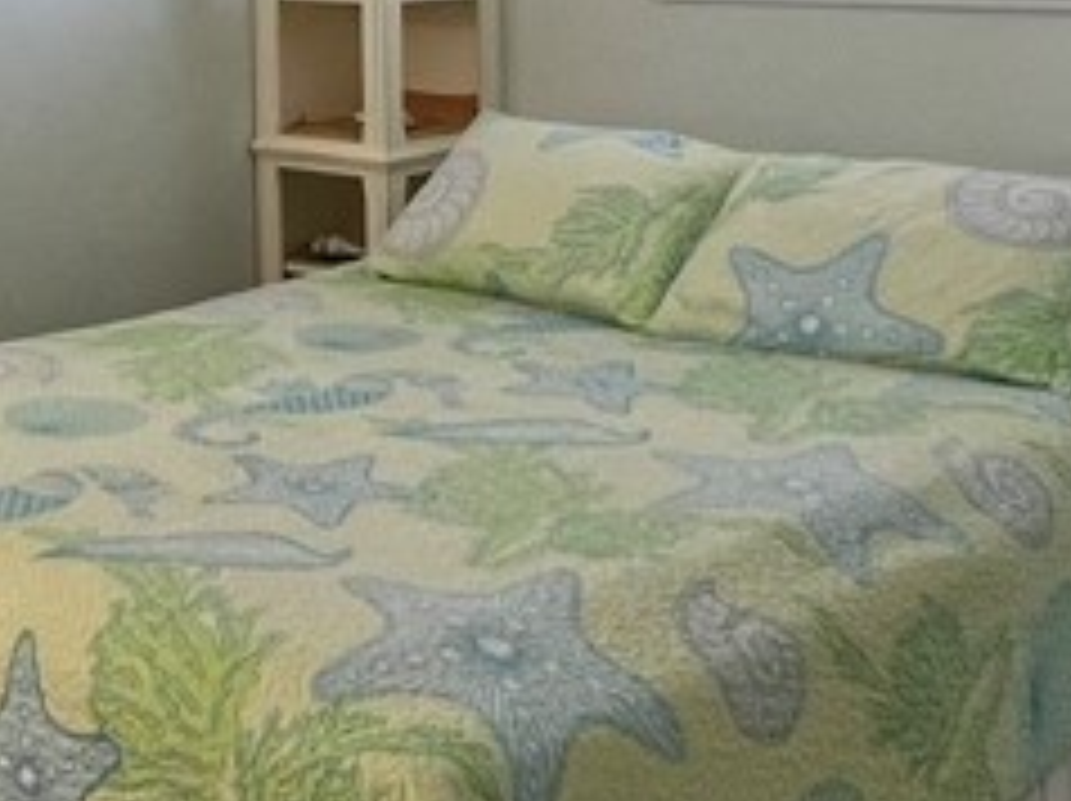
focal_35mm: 56
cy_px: -45
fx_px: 1731
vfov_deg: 24.6
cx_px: 279
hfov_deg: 33.7
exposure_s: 1/120
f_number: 1.8
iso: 160
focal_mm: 1.57
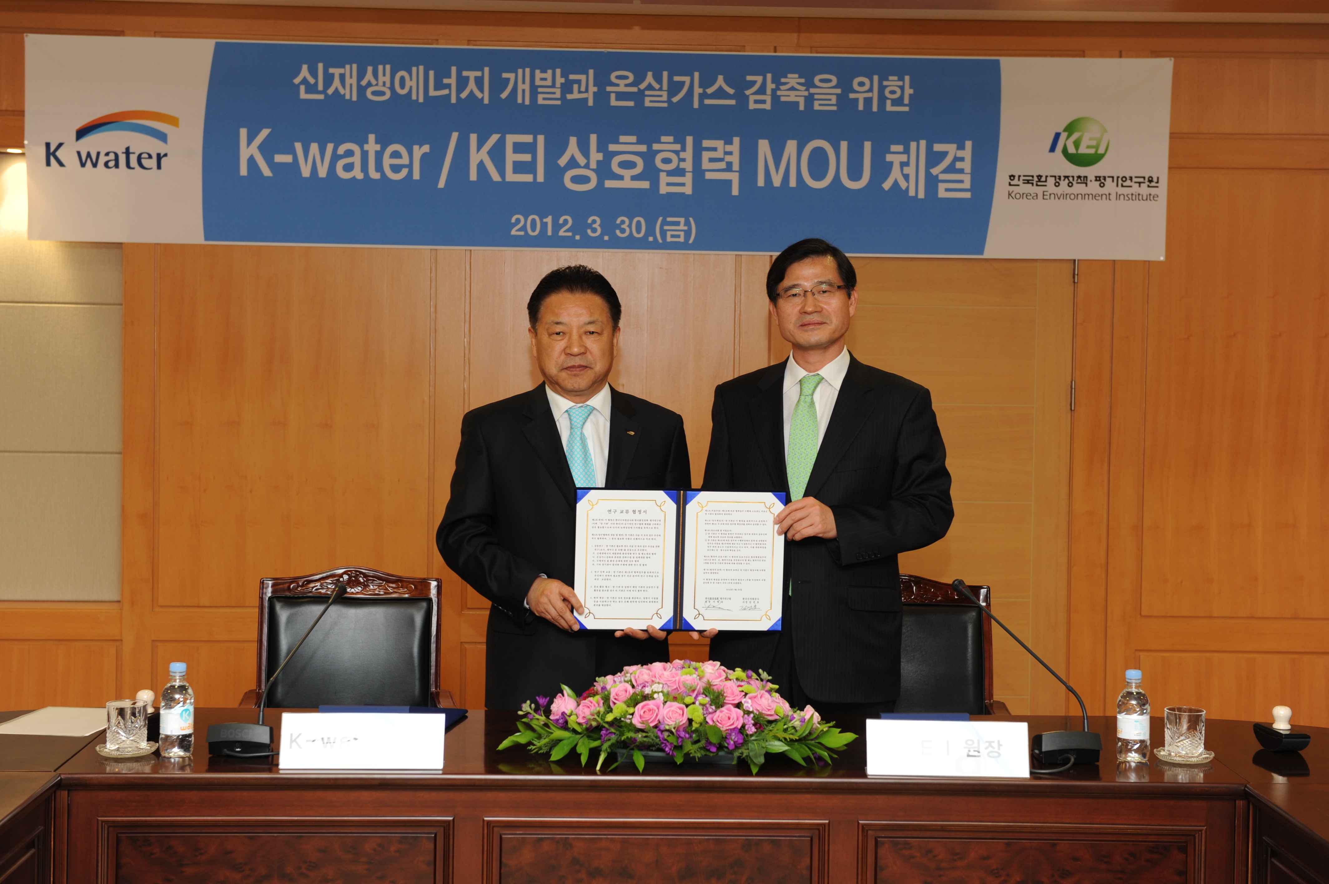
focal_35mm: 58
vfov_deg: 23.4
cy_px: 442
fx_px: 2140
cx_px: 664
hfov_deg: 34.5
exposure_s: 1/60
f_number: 5.6
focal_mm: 58
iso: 400
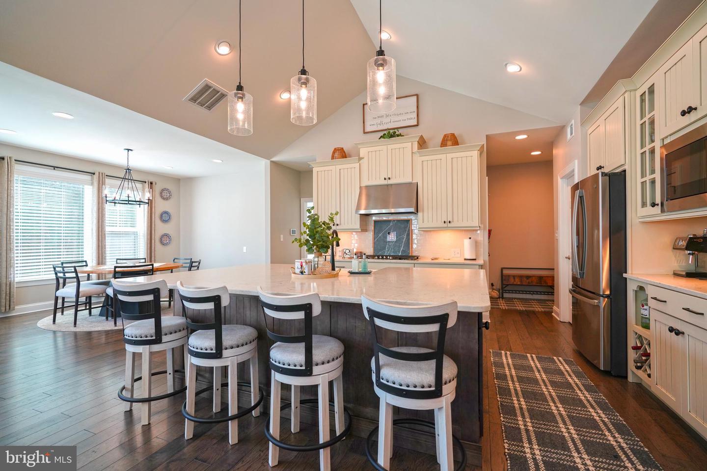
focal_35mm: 16
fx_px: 314
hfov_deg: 96.7
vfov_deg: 73.7
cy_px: 236
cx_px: 354
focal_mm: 16
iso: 640
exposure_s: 1/160
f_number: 4
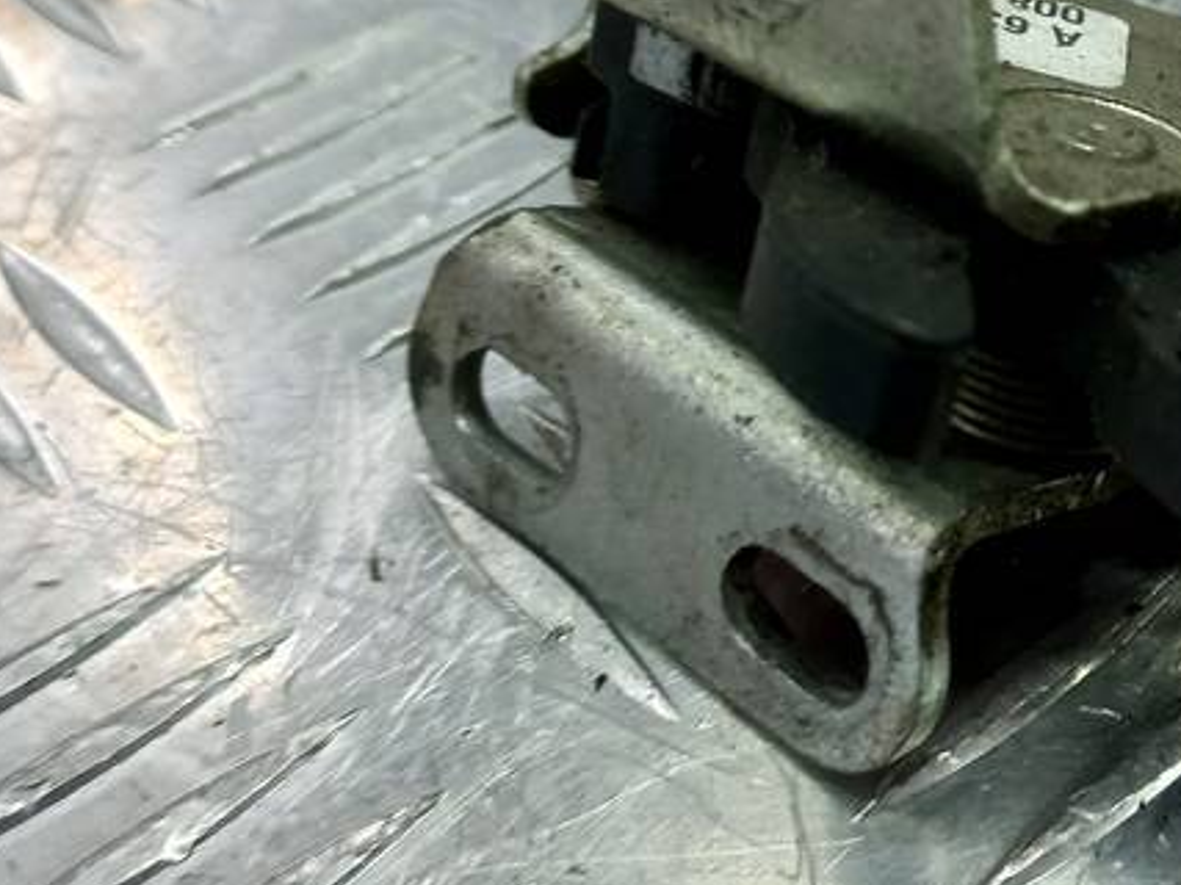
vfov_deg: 24.3
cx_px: 957
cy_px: 285
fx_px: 2046
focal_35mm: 60
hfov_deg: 31.3
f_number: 1.8
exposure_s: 1/50
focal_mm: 4.6
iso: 64
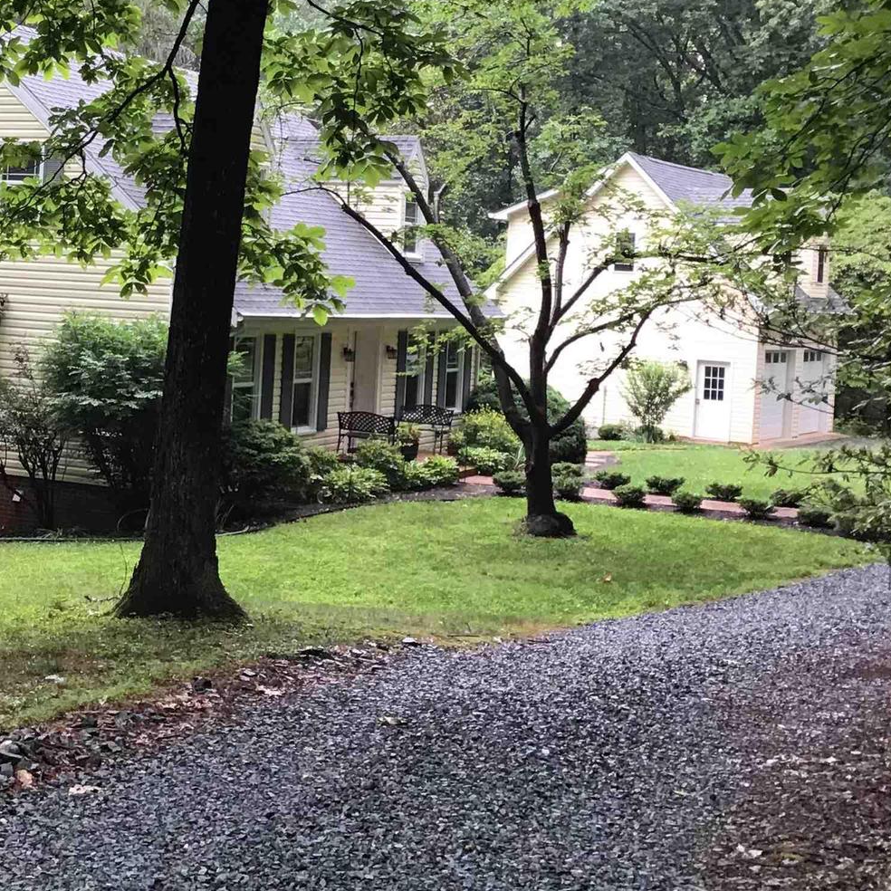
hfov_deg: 29.8
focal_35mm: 57
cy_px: 311
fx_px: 1660
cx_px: 289
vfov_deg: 29.9
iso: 50
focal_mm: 3.3
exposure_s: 1/30
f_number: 2.4
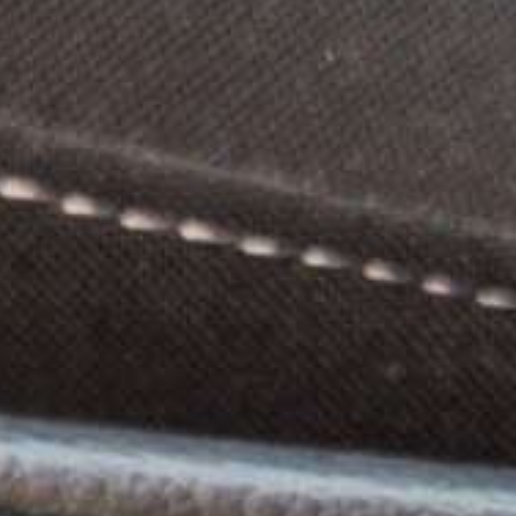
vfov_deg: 9.7
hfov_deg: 10.0
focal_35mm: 173
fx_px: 2918
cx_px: -33
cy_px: 829
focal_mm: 5.54
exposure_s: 1/20
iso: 500
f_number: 1.8
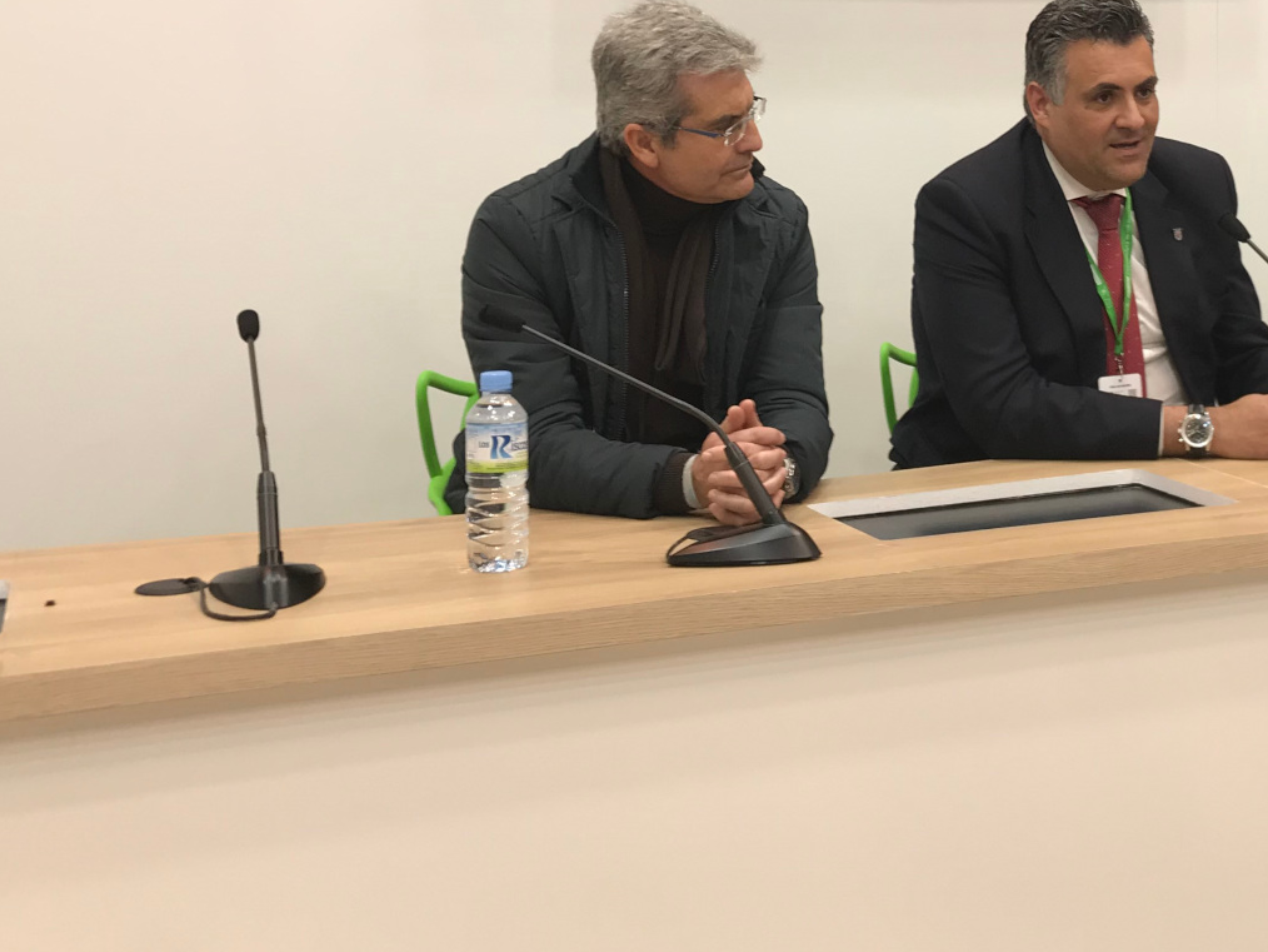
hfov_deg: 35.1
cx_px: 1009
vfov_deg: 26.8
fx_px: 1942
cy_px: 131
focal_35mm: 53
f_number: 1.8
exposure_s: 1/105
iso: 20
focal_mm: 3.99
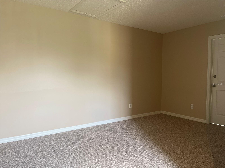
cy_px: 84
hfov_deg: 67.3
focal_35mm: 26
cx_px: 112
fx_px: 169
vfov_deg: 53.1
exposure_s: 1/60
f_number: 1.6
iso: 160
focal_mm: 5.1
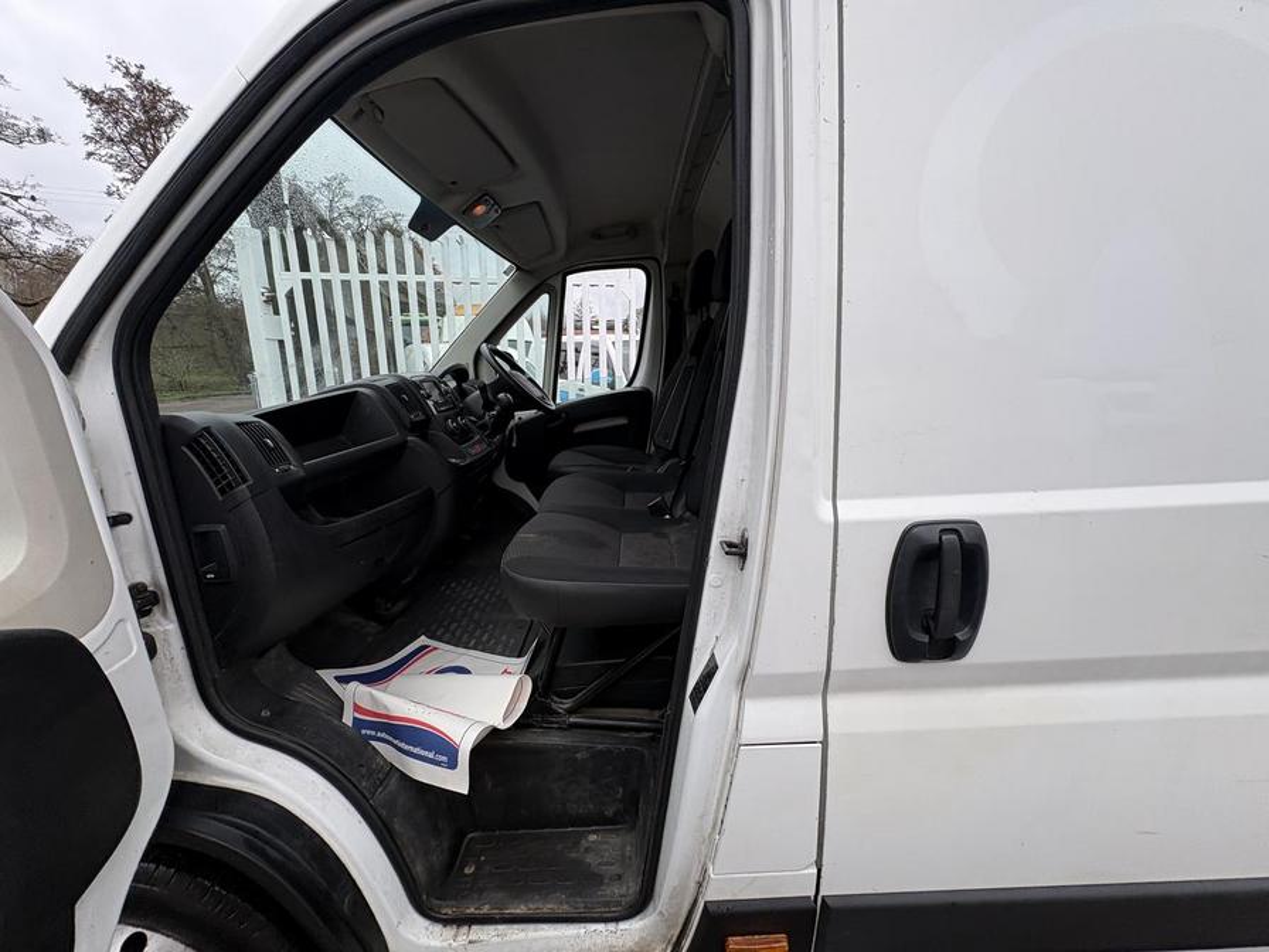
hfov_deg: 102.1
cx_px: 634
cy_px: 476
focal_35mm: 14
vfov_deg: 85.7
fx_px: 513
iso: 40
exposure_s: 1/210
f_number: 2.2
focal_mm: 2.22
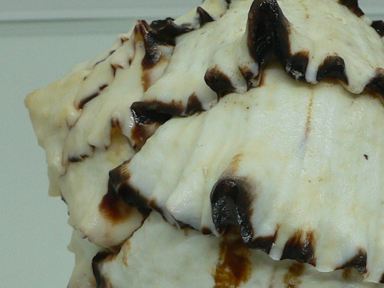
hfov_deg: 22.9
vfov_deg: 17.3
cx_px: 259
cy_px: 194
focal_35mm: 85
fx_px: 943
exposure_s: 1/60
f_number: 2.8
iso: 100
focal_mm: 4.6
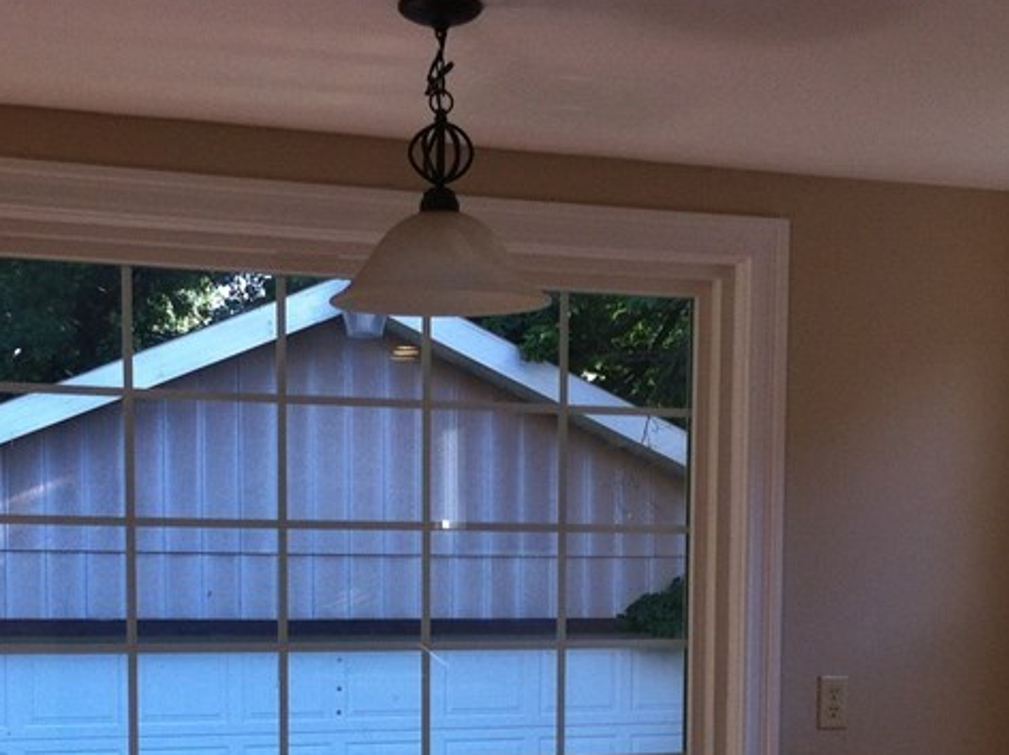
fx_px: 2213
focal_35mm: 76
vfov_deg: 18.8
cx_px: 475
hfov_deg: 25.7
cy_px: 757
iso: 100
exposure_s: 1/120
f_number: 2.8
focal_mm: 3.85
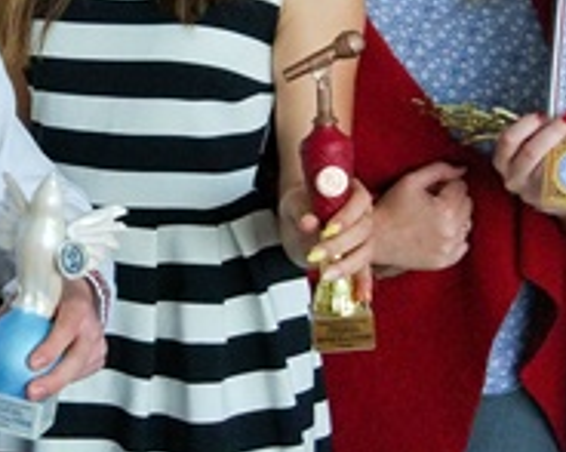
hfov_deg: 19.7
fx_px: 1591
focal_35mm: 95
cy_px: 191
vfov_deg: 16.2
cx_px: 25
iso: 691
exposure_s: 1/17
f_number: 2
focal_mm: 4.26
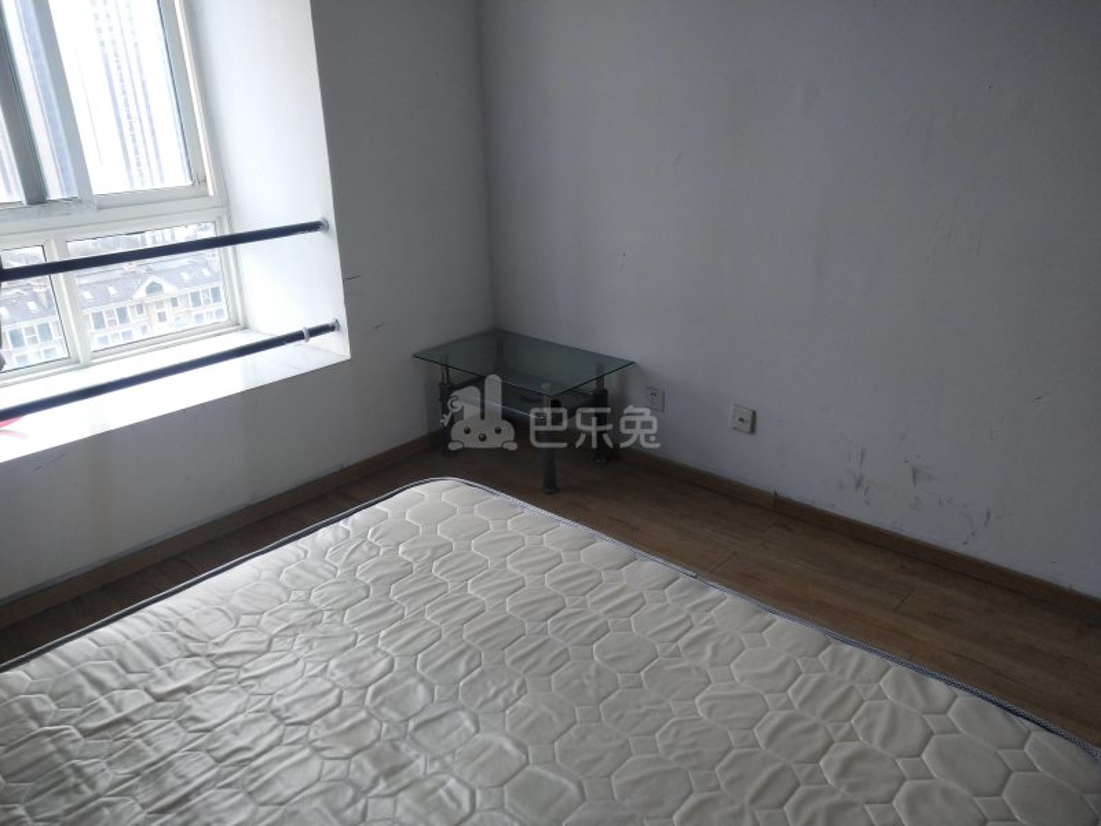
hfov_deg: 60.0
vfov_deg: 46.8
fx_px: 954
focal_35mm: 30
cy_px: 413
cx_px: 550
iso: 59
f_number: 1.8
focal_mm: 3.95
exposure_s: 1/100
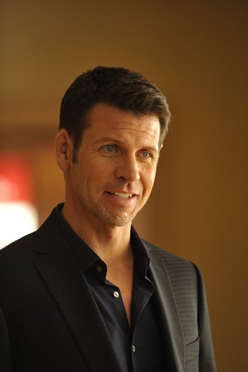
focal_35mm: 228
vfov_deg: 9.0
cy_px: 189
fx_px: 2354
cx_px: 136
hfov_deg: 6.0
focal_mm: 200
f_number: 2.8
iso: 800
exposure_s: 1/160
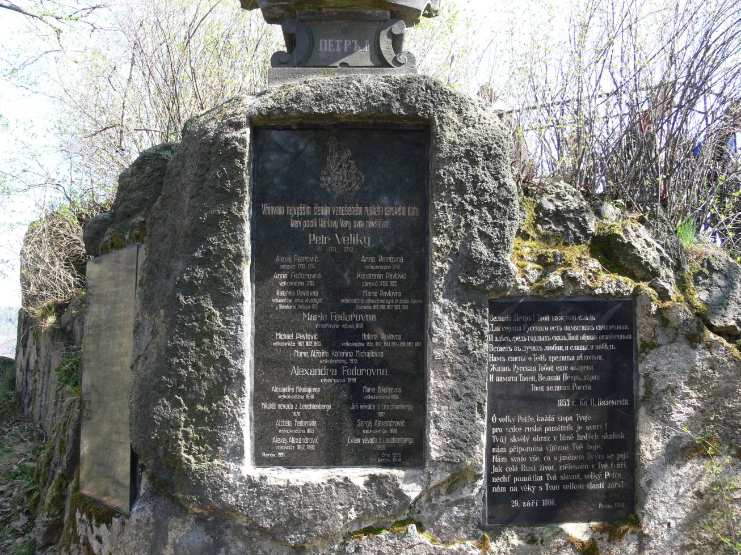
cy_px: 278
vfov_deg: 40.7
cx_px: 370
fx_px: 749
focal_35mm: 35
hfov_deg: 52.6
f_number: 4
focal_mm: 7.4
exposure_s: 1/125
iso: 100
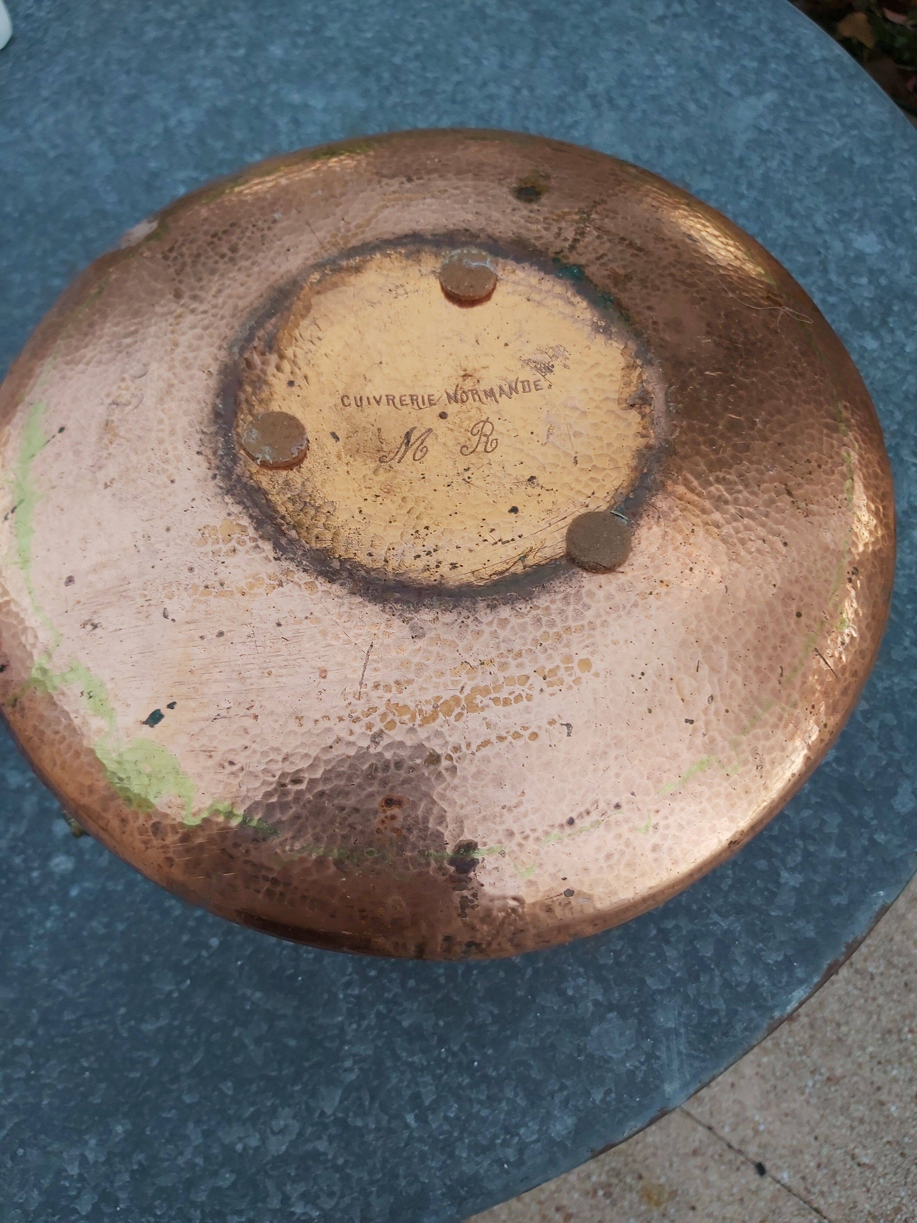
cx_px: 458
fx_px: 918
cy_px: 612
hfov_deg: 53.1
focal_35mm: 26
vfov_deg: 67.3
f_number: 1.7
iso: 64
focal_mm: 3.92
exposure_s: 1/50
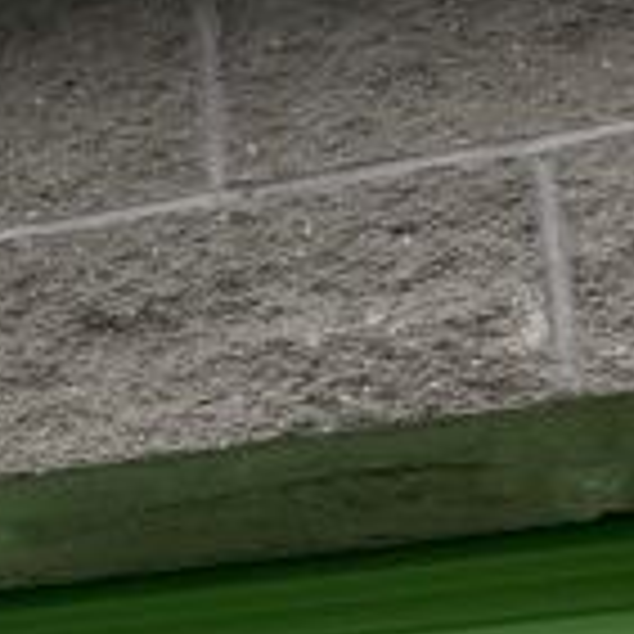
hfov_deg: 11.7
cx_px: -719
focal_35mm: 130
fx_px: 2694
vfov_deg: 13.4
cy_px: 445
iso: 25
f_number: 1.8
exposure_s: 1/303
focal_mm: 4.25
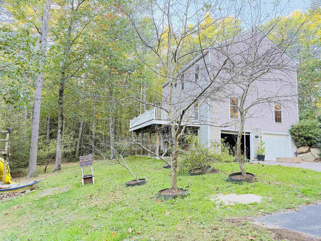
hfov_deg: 71.6
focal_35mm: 24
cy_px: 120
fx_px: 223
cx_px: 160
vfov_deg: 56.8
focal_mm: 6.76
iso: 200
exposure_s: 1/75
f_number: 1.78
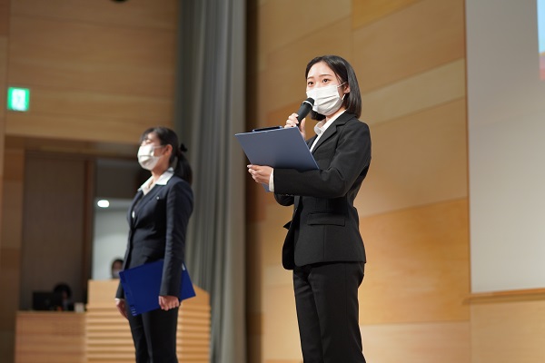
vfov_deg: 18.2
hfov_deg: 27.0
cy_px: 182
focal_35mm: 75
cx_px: 272
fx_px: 1135
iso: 320
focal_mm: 50
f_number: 1.4
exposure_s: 1/400
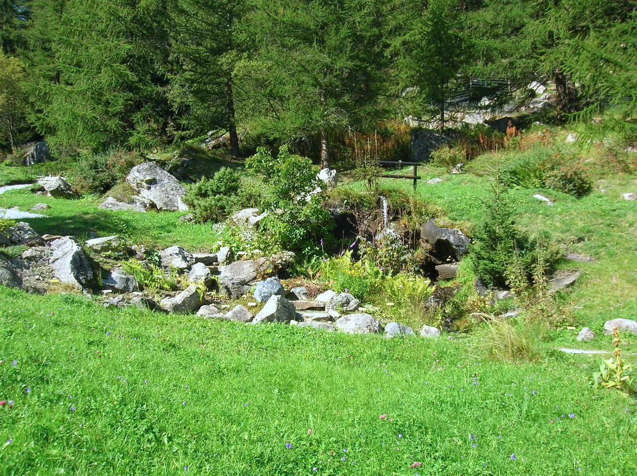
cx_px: 318
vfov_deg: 41.7
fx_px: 625
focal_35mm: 34
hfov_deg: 54.0
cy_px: 238
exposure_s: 1/150
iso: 50
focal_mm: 5.7
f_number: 4.9
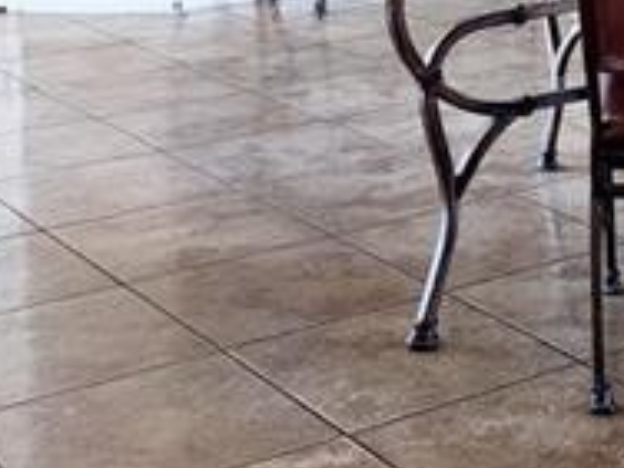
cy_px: -232
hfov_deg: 19.5
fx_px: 1767
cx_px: 617
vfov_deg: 14.1
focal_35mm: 98
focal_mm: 6.4
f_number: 1.8
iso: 320
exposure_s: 1/120
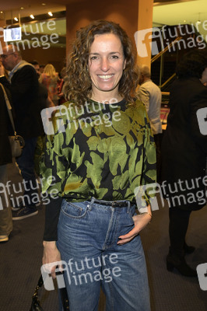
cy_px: 156
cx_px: 104
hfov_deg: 37.8
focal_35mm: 35
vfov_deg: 54.5
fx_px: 302
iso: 2000
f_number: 5.6
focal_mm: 35
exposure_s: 1/80
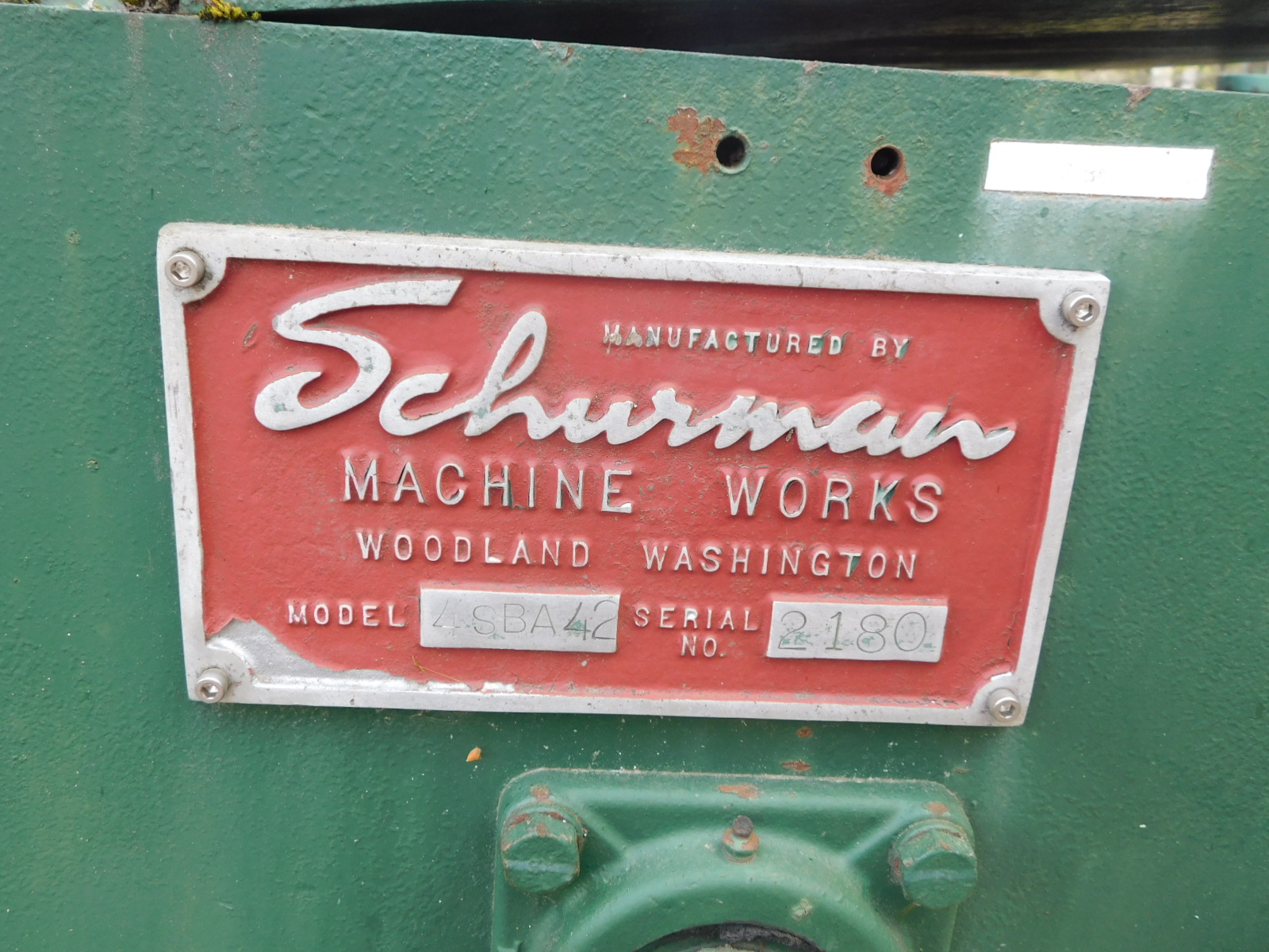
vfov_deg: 46.8
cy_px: 476
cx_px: 634
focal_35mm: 30
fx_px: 1100
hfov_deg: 60.0
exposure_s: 1/60
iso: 125
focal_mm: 5.3
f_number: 3.2
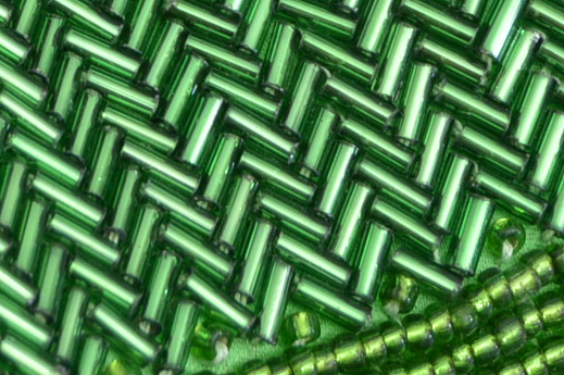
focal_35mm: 400
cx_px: 309
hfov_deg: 5.2
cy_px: -524
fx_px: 6261
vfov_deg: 3.4
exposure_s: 1/200
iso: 200
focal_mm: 46
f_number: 5.3
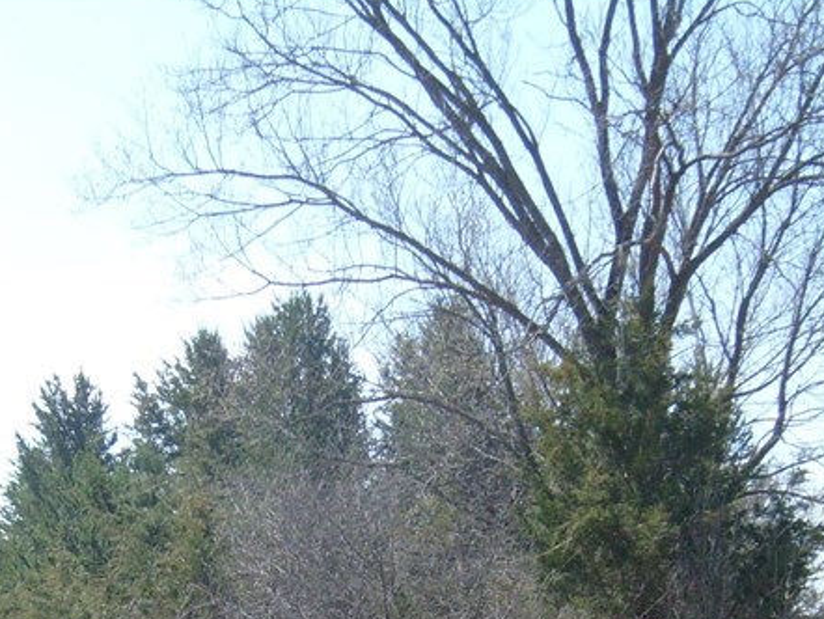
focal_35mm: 81
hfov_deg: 24.0
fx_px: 1929
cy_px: 703
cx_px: 309
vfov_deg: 17.5
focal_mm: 5.8
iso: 160
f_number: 7.1
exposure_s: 1/250
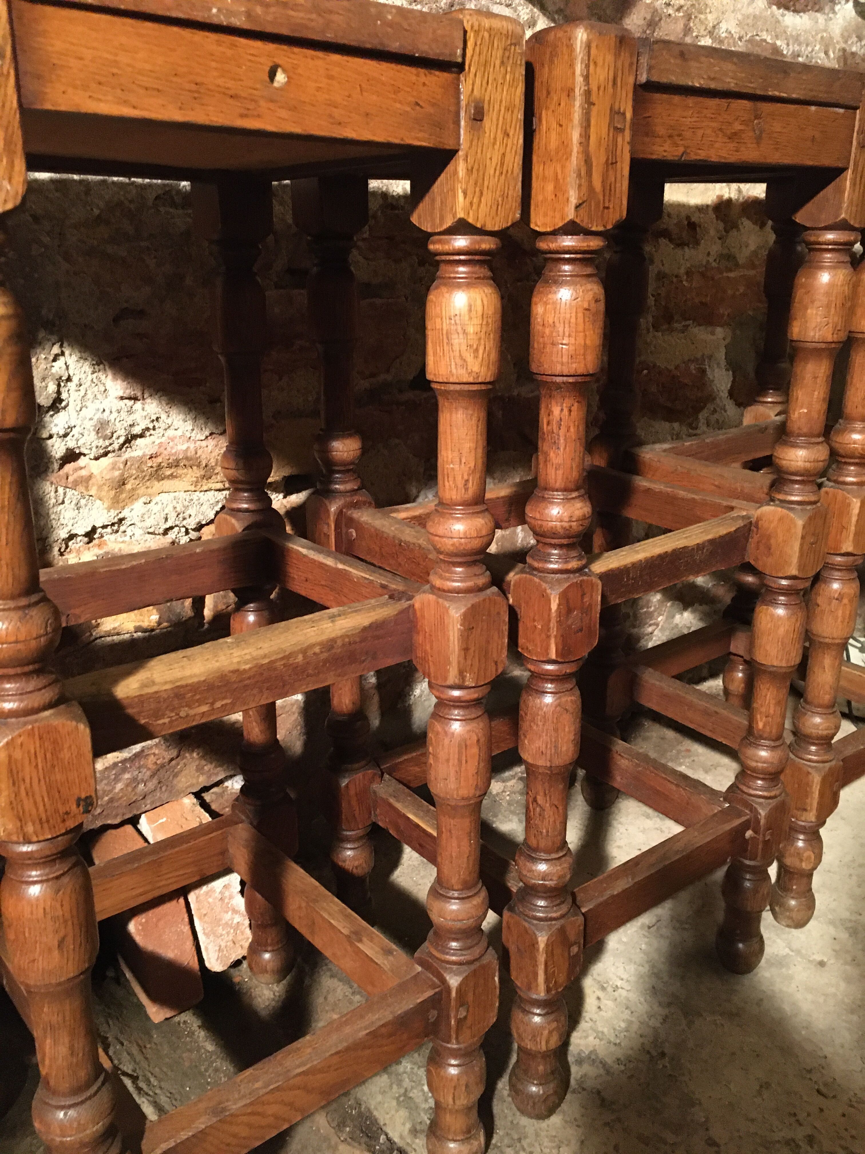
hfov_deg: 48.2
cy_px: 577
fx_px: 966
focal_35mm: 29
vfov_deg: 61.7
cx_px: 432
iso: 320
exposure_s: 1/17
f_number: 2.2
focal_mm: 4.15
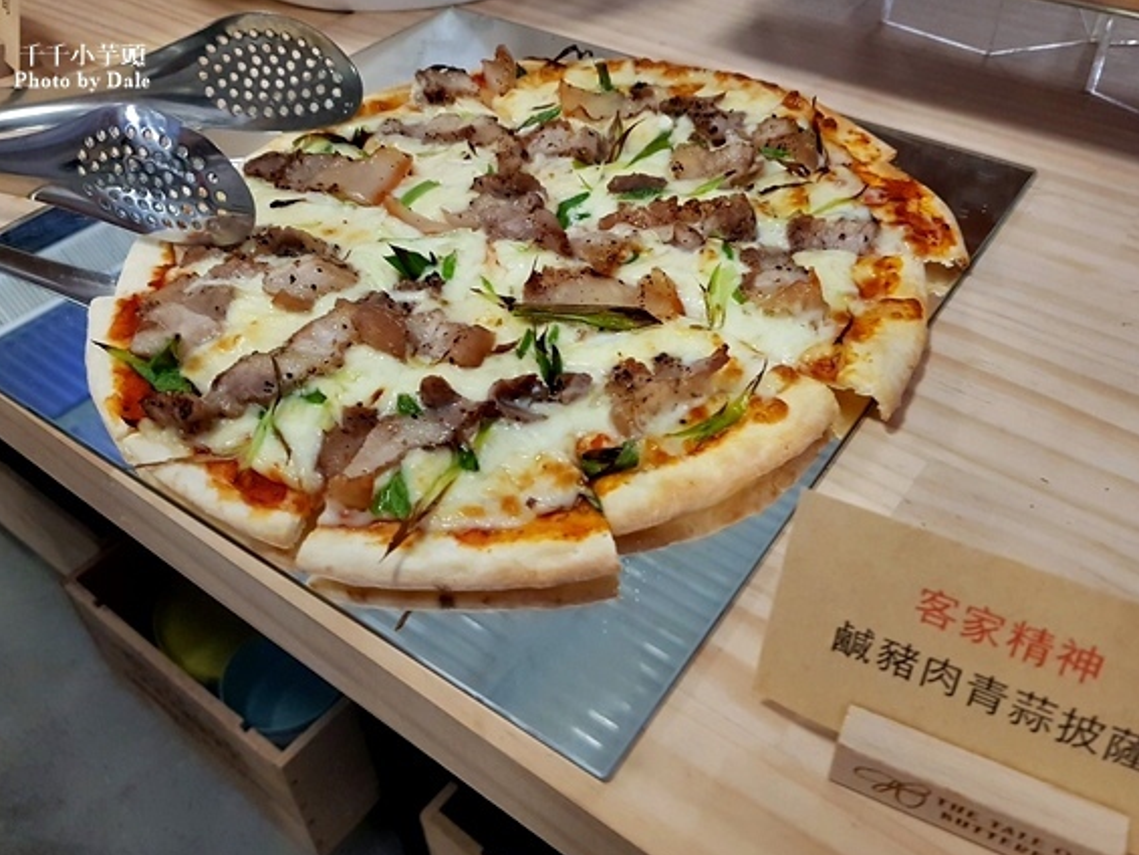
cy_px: 404
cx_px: 613
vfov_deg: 48.2
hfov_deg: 61.6
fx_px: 954
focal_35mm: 29
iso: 200
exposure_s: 1/10
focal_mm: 4.3
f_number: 1.7
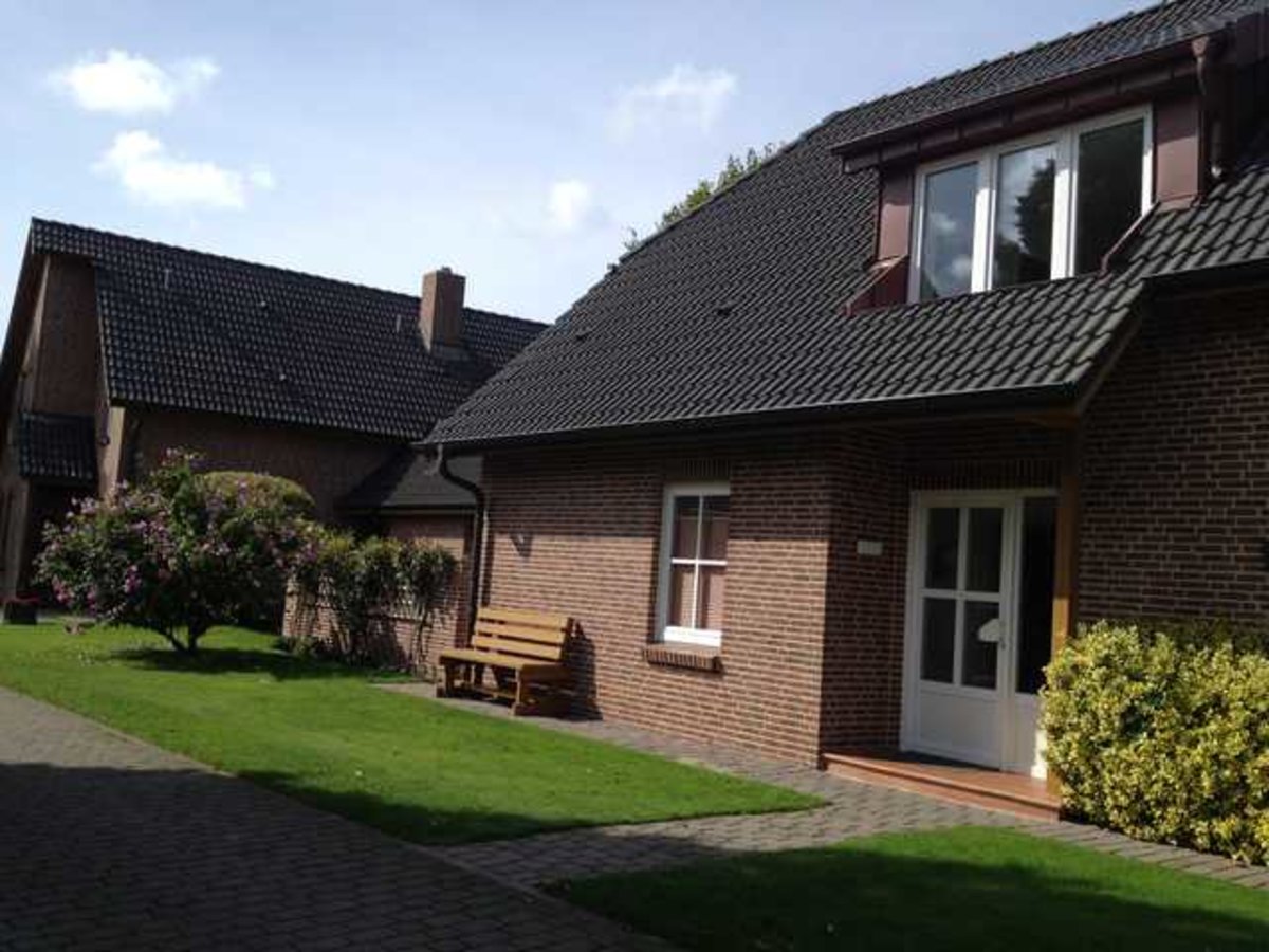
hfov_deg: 52.6
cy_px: 476
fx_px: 1283
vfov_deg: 40.7
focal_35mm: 35
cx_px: 634
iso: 50
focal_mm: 4.28
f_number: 2.4
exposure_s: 1/1727
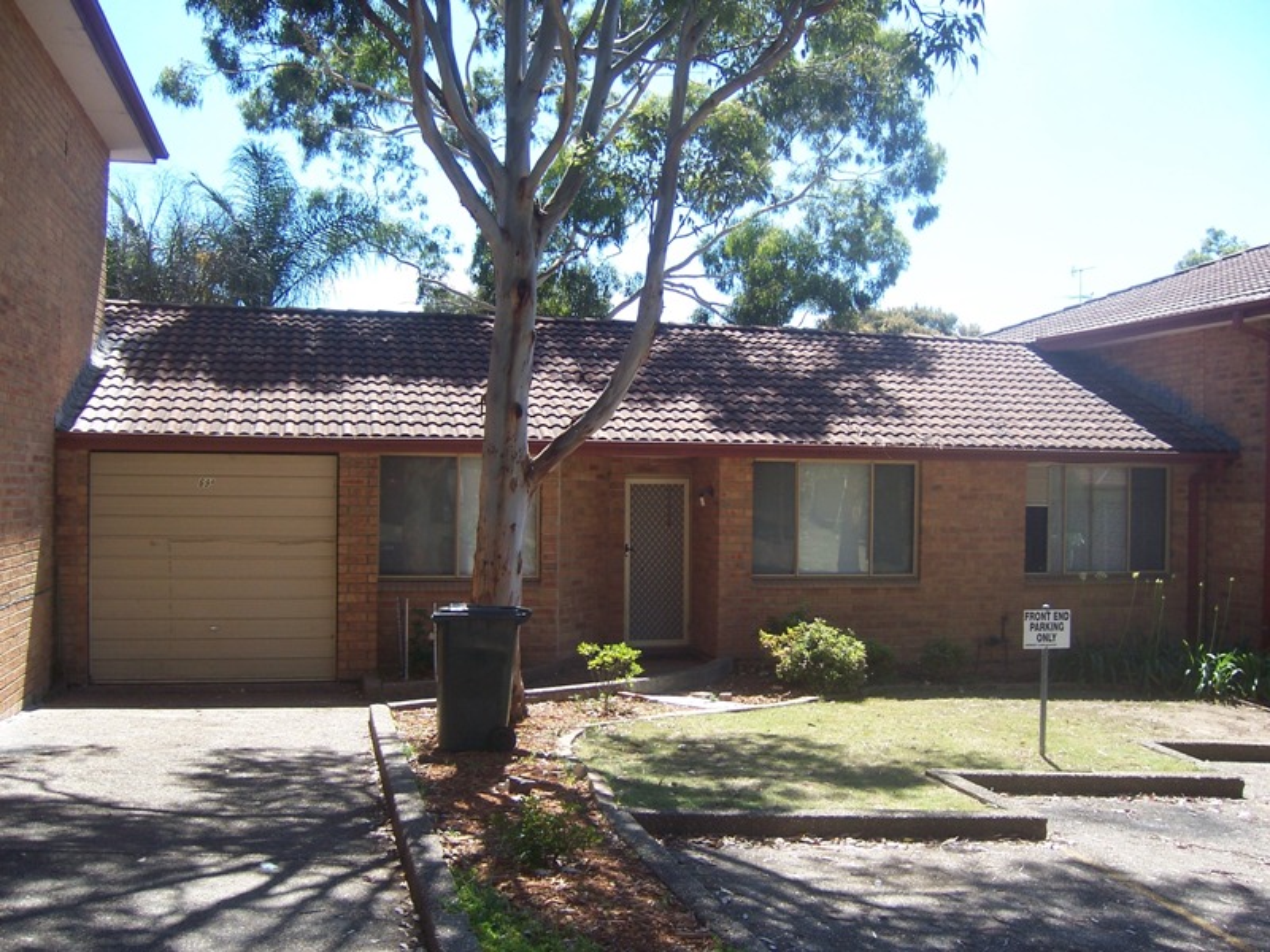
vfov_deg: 39.7
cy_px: 476
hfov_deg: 51.4
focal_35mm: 36
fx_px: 1321
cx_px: 635
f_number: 2.8
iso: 80
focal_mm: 6.2
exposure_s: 1/400
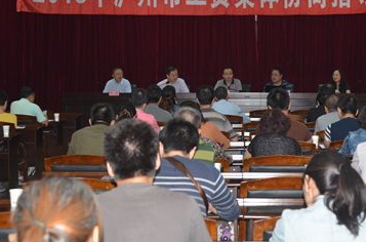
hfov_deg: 24.1
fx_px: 852
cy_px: 77
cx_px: 250
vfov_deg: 16.1
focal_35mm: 84
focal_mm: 40
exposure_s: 1/60
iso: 800
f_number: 4
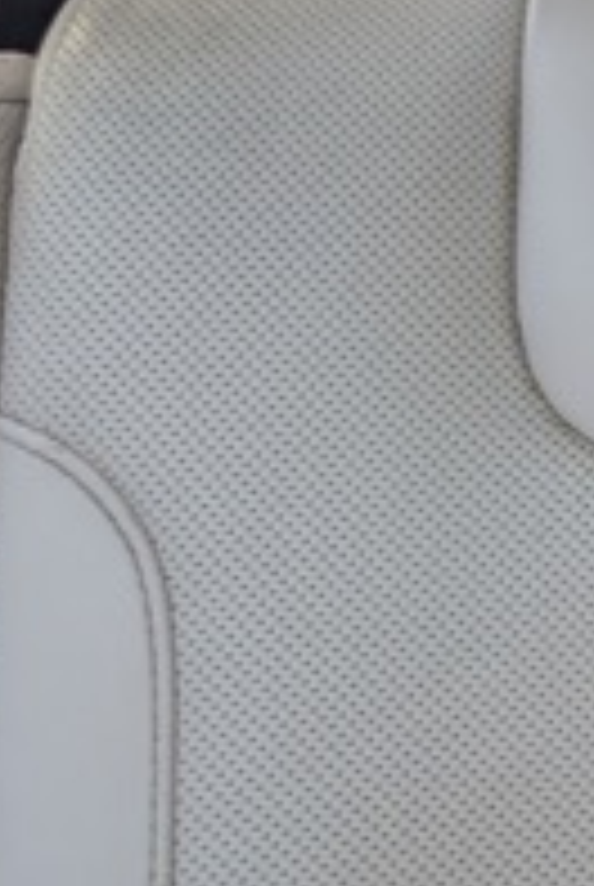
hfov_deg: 13.3
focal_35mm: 76
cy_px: -337
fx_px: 1874
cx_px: 1424
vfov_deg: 22.9
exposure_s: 1/1342
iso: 48
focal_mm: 2.02
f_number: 1.7
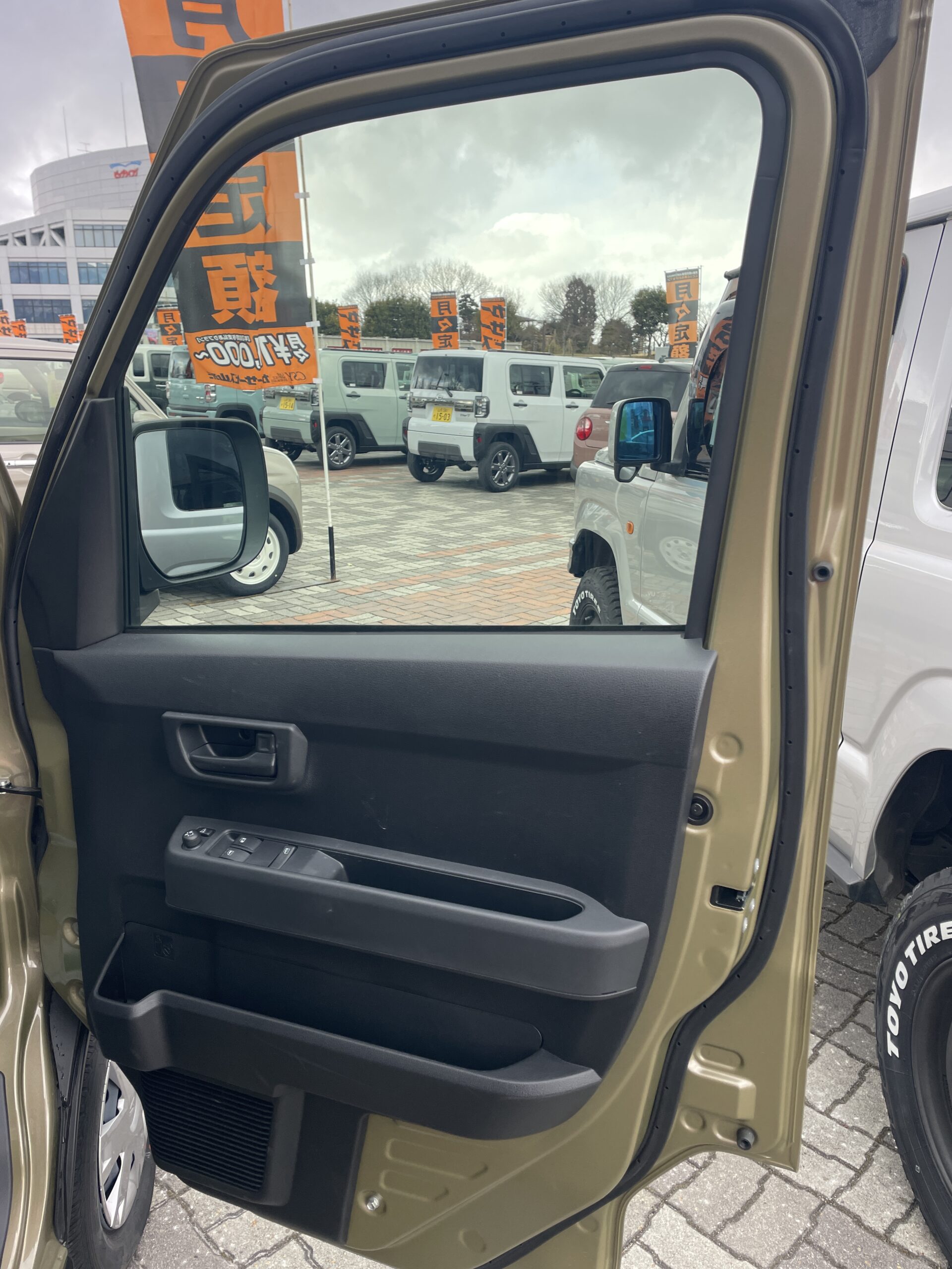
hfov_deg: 53.1
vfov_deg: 67.3
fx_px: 953
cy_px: 634
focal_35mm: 26
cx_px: 476
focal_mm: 4.2
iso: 32
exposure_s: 1/421
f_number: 1.6
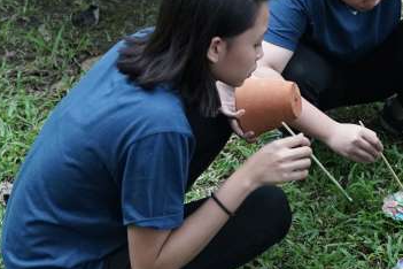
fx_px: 996
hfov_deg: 22.1
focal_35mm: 89
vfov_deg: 15.3
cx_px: 393
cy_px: 82
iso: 2000
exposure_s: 1/200
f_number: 4
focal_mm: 39
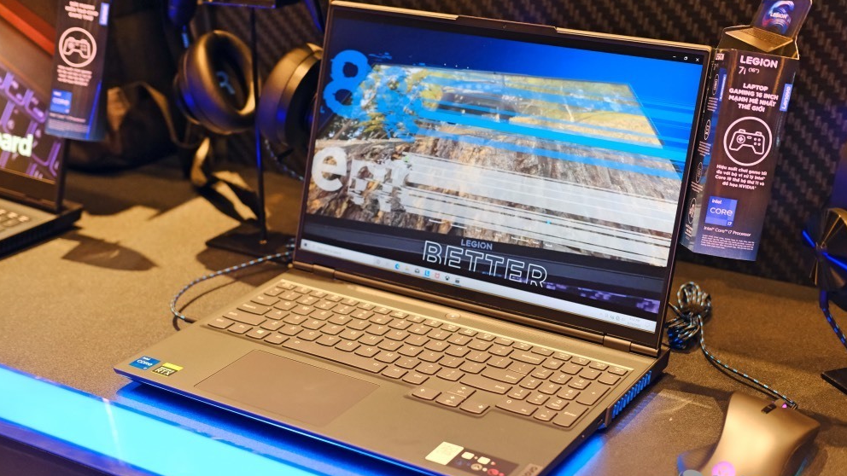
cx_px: 423
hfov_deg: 37.2
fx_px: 1258
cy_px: 264
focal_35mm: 56
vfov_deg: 21.4
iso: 3200
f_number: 2.8
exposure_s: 1/125
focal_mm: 35
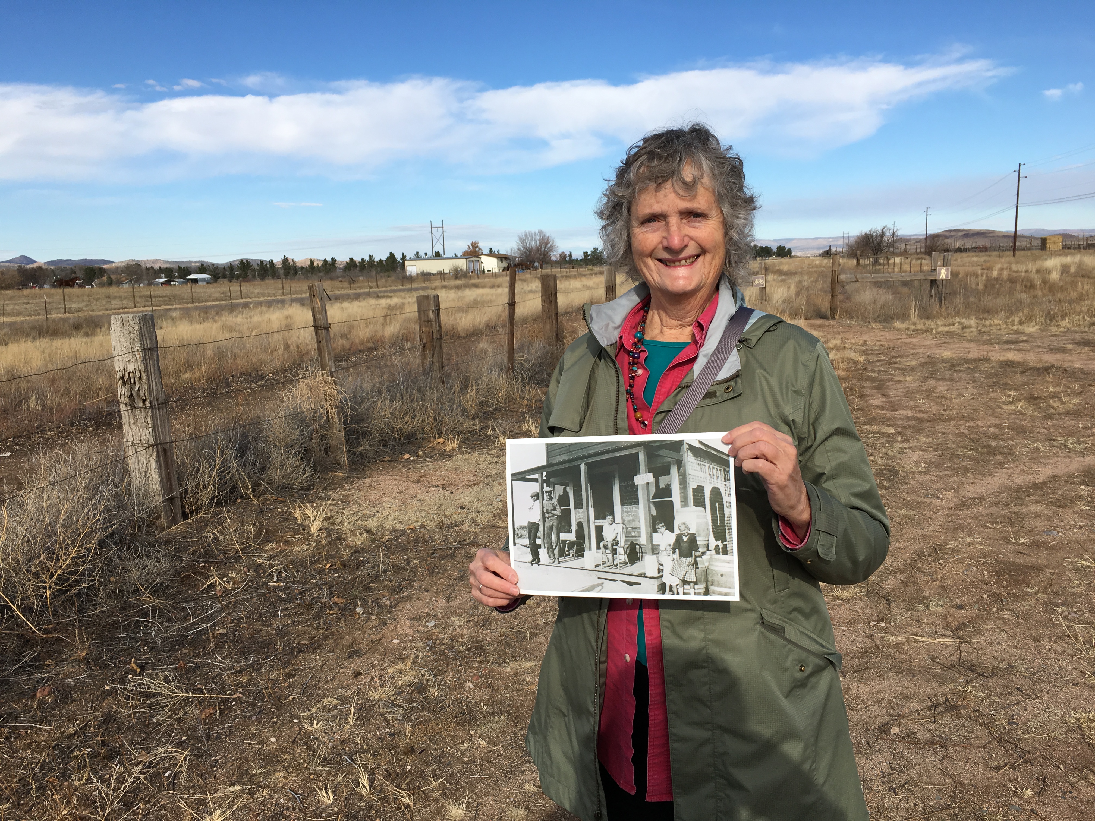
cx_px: 548
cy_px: 410
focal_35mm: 29
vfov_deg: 48.2
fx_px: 917
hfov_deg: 61.7
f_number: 2.2
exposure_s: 1/1637
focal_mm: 4.15
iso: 25
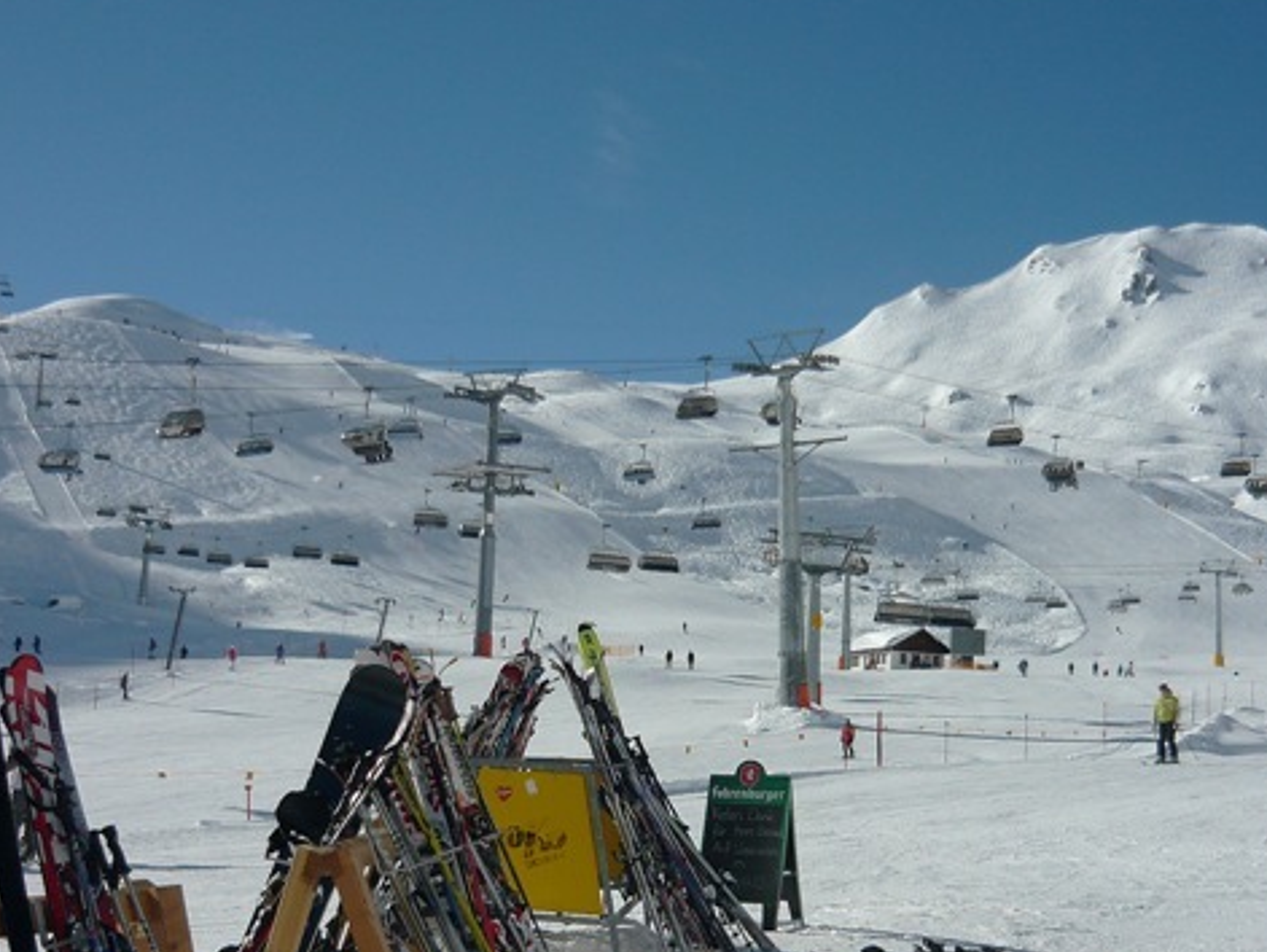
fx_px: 2051
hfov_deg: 34.3
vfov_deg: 26.0
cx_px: 662
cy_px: 637
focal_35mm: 56
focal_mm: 5.5
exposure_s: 1/500
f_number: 8
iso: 100
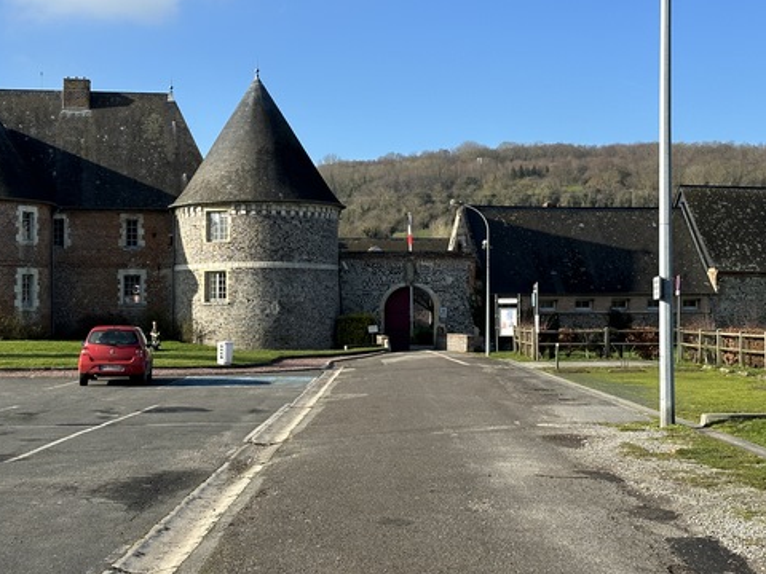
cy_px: 257
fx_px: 1328
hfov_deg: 32.2
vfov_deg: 24.4
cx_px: 356
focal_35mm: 60
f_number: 1.78
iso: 64
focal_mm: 6.86
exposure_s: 1/2809
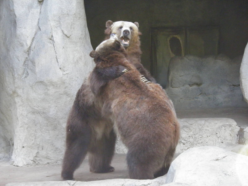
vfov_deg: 10.5
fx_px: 1010
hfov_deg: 14.0
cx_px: 124
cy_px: 93
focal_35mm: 141
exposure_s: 1/60
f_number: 4
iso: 400
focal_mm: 25.4
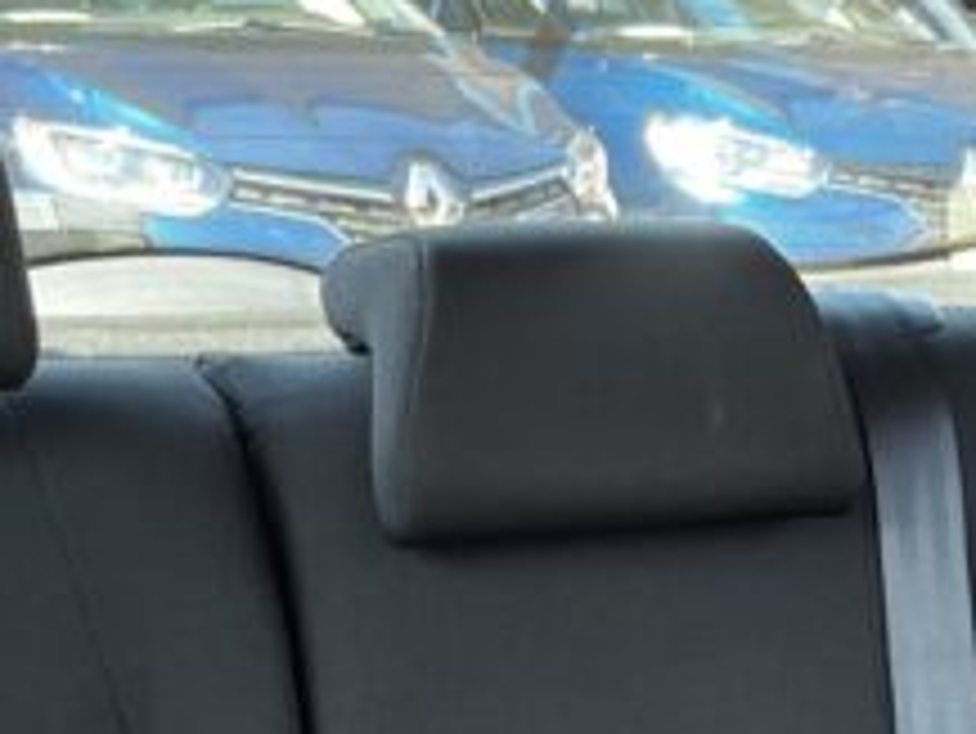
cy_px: 1081
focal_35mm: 96
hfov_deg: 20.4
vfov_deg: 14.4
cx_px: 571
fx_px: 2708
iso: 100
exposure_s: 1/121
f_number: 1.6
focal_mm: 5.1
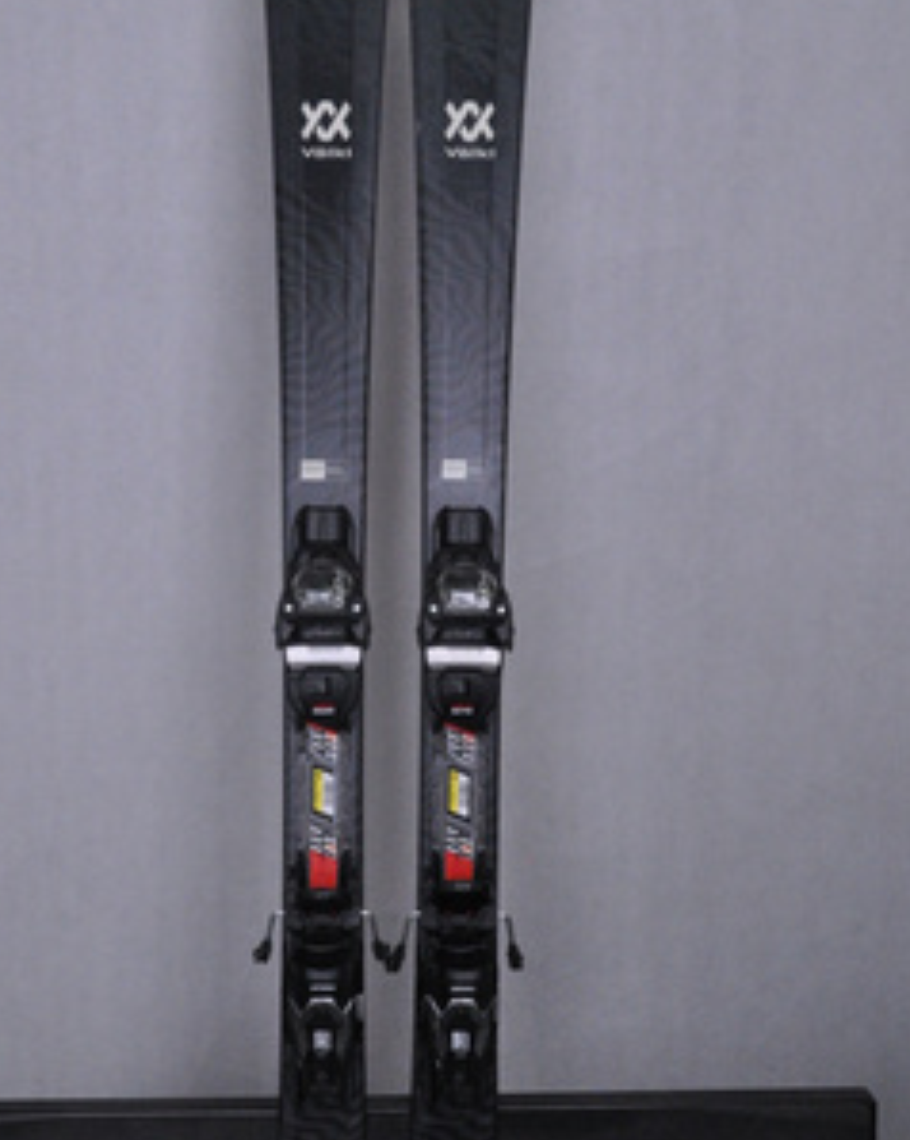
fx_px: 1719
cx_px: 388
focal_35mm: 51
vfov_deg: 36.6
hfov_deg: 29.6
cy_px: 654
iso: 3200
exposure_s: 1/125
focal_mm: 24
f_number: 11
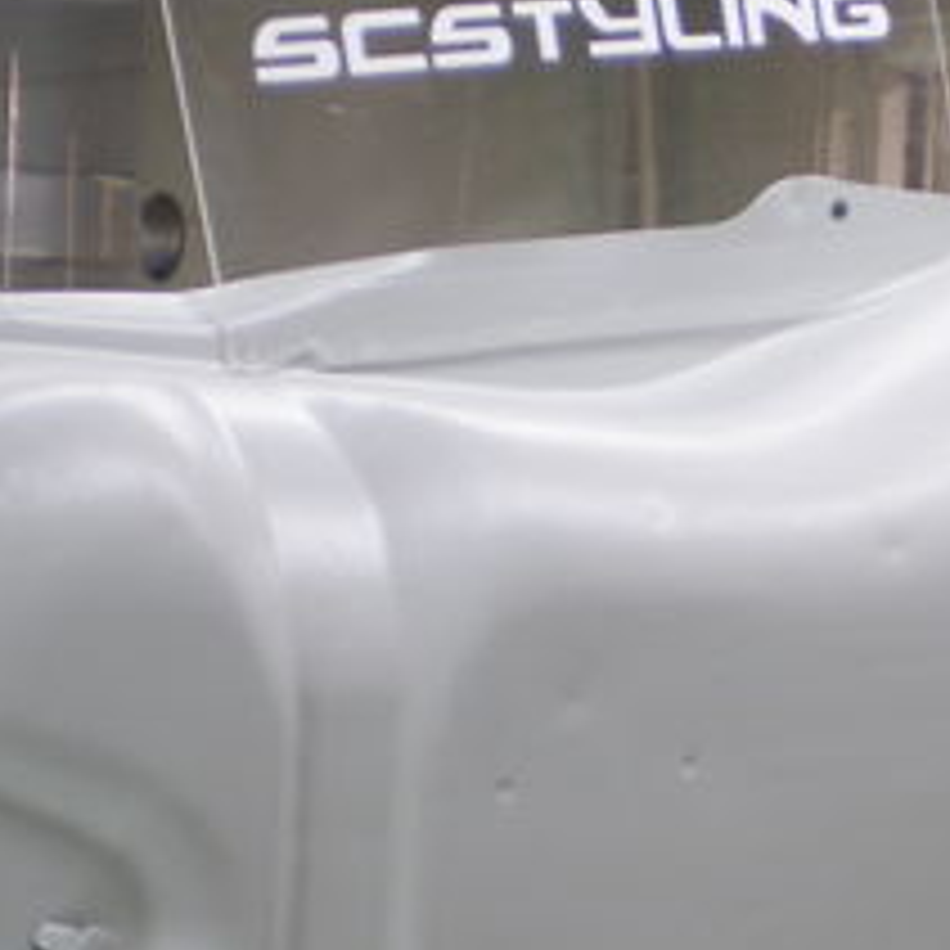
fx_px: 3167
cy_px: 864
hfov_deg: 16.9
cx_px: 783
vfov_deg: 16.8
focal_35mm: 102
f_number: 3.1
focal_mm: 6.3
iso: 80
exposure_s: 1/30
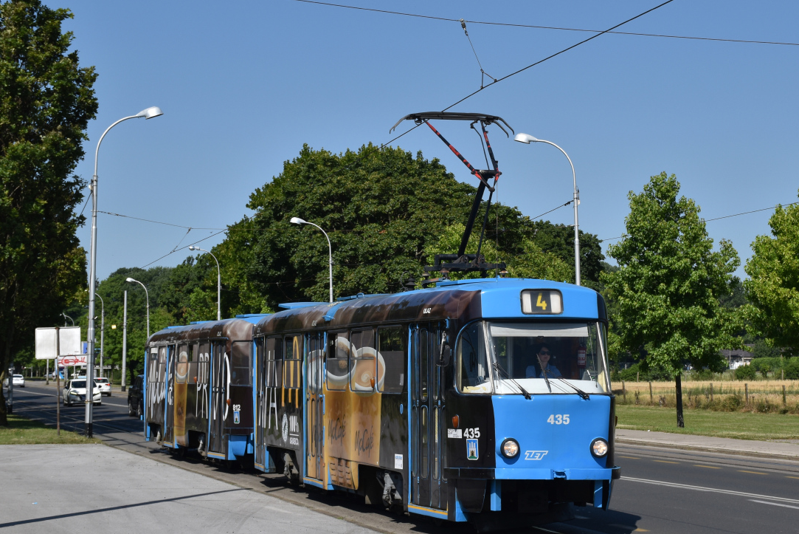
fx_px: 1599
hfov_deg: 28.0
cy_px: 297
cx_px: 441
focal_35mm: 72
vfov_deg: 18.9
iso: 100
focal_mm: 40
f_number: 8
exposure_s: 1/500
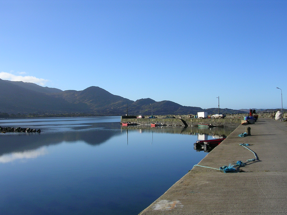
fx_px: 315
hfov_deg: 49.0
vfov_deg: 37.7
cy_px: 108
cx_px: 144
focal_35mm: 38
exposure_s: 1/335
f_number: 5.6
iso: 50
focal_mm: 5.8
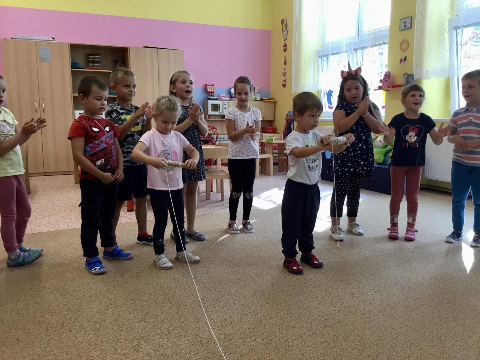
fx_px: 430
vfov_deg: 45.5
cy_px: 180
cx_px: 240
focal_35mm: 31
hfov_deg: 58.3
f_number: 2.4
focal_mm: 3.3
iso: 32
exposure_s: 1/33
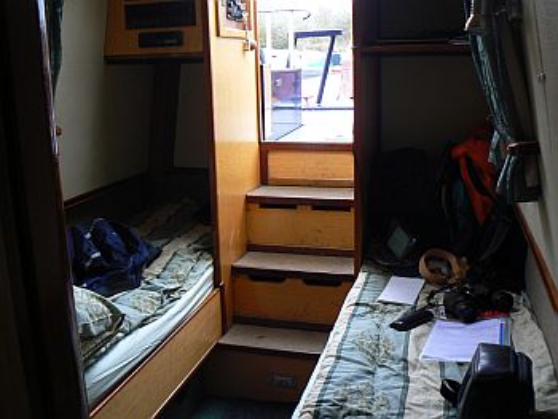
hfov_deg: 51.3
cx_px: 279
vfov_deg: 39.7
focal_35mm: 36
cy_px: 210
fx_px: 581
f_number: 2.8
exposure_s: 1/50
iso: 80
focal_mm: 6
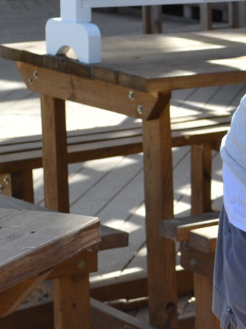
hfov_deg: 10.1
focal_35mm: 139
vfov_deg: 14.2
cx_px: 440
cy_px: 95
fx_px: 1318
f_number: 5.6
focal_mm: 24
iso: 100
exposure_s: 1/200
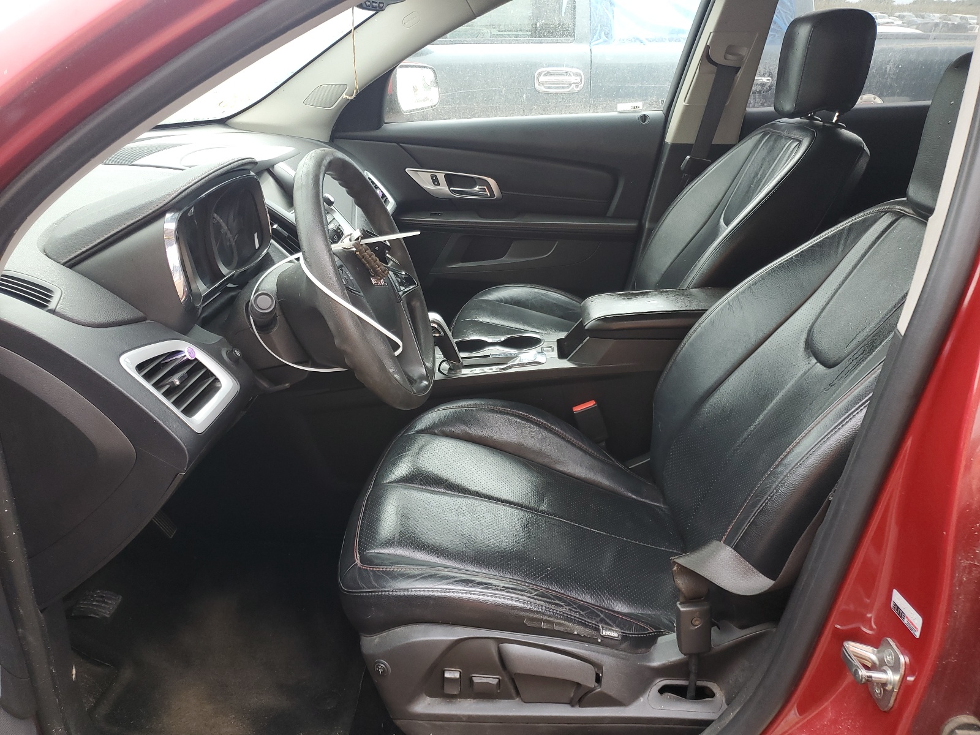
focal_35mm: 26
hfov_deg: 67.3
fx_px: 736
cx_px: 490
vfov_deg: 53.1
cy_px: 368
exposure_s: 1/120
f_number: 1.5
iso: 65
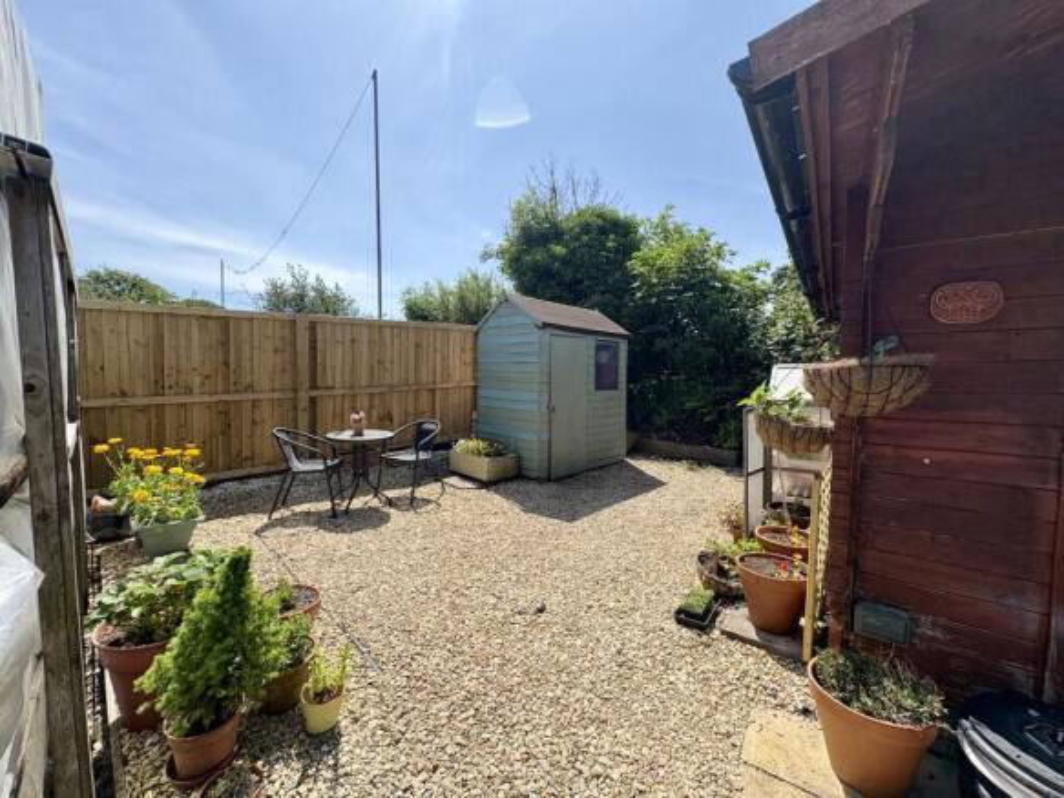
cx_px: 532
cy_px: 399
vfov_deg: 85.7
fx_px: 430
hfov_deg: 102.1
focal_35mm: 14
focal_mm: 2.22
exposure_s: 1/1277
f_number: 2.2
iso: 50
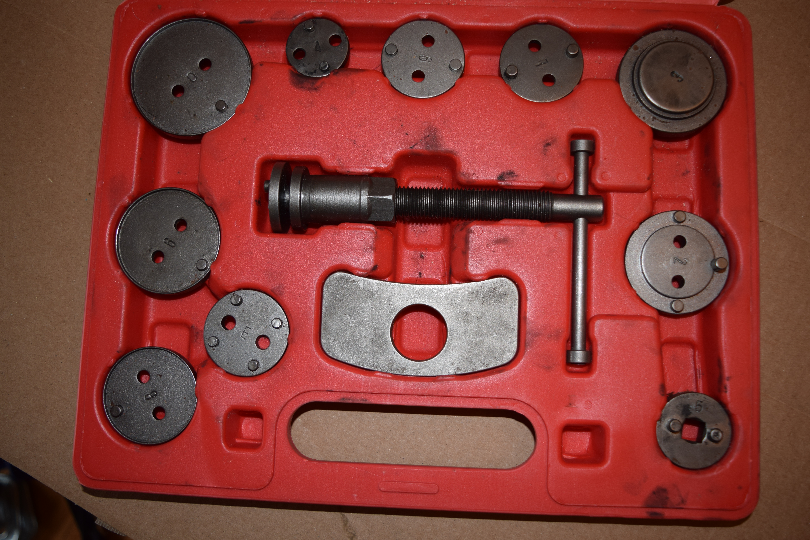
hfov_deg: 55.1
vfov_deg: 38.4
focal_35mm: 34
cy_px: 270
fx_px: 776
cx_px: 405
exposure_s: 1/60
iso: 280
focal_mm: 23
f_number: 3.8
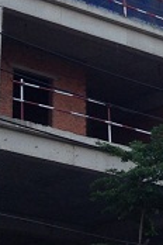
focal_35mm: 181
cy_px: -199
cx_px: 162
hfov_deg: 7.6
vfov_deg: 10.6
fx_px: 1229
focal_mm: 4.12
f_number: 2.4
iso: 50
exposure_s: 1/376
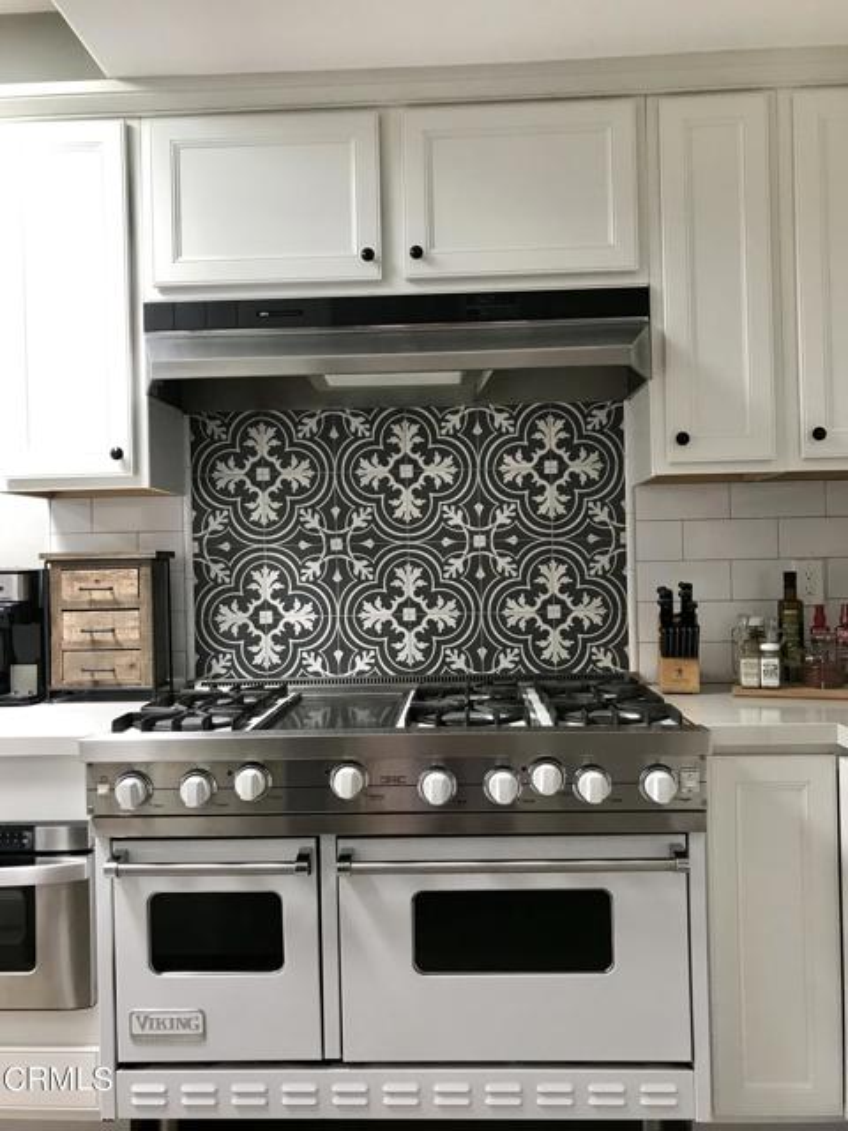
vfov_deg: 63.4
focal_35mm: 28
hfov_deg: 49.7
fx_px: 915
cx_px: 424
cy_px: 566
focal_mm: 3.99
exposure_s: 1/30
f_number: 1.8
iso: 32
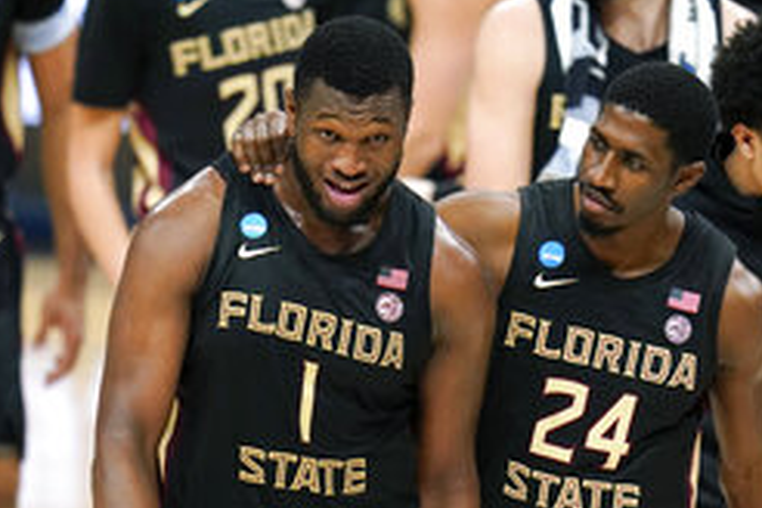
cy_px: 318
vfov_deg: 1.7
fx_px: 17588
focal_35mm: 831
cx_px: 356
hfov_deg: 2.5
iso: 3200
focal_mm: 400
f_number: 2.8
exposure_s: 1/2000
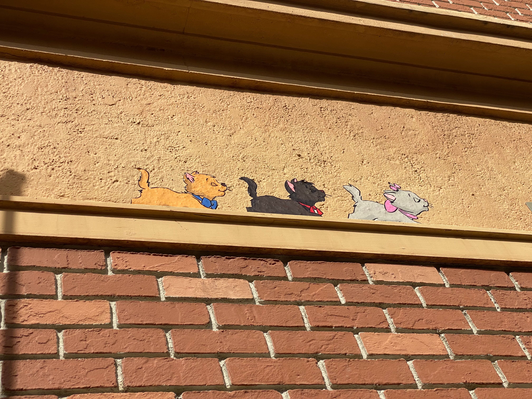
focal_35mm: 52
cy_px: 200
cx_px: 266
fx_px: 799
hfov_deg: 36.8
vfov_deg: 28.0
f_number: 2
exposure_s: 1/2994
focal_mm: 6
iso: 20
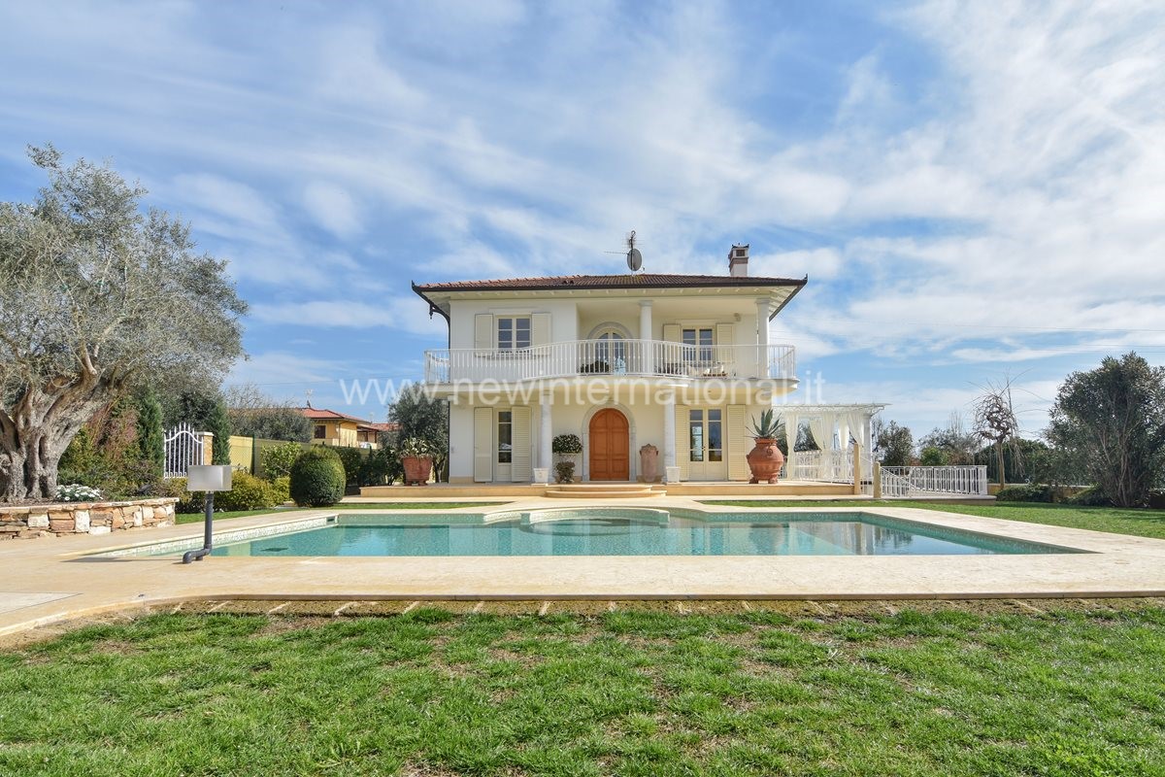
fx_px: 534
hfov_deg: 95.0
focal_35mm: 16
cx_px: 582
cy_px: 388
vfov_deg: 72.1
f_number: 9
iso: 100
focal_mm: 11
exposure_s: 1/320
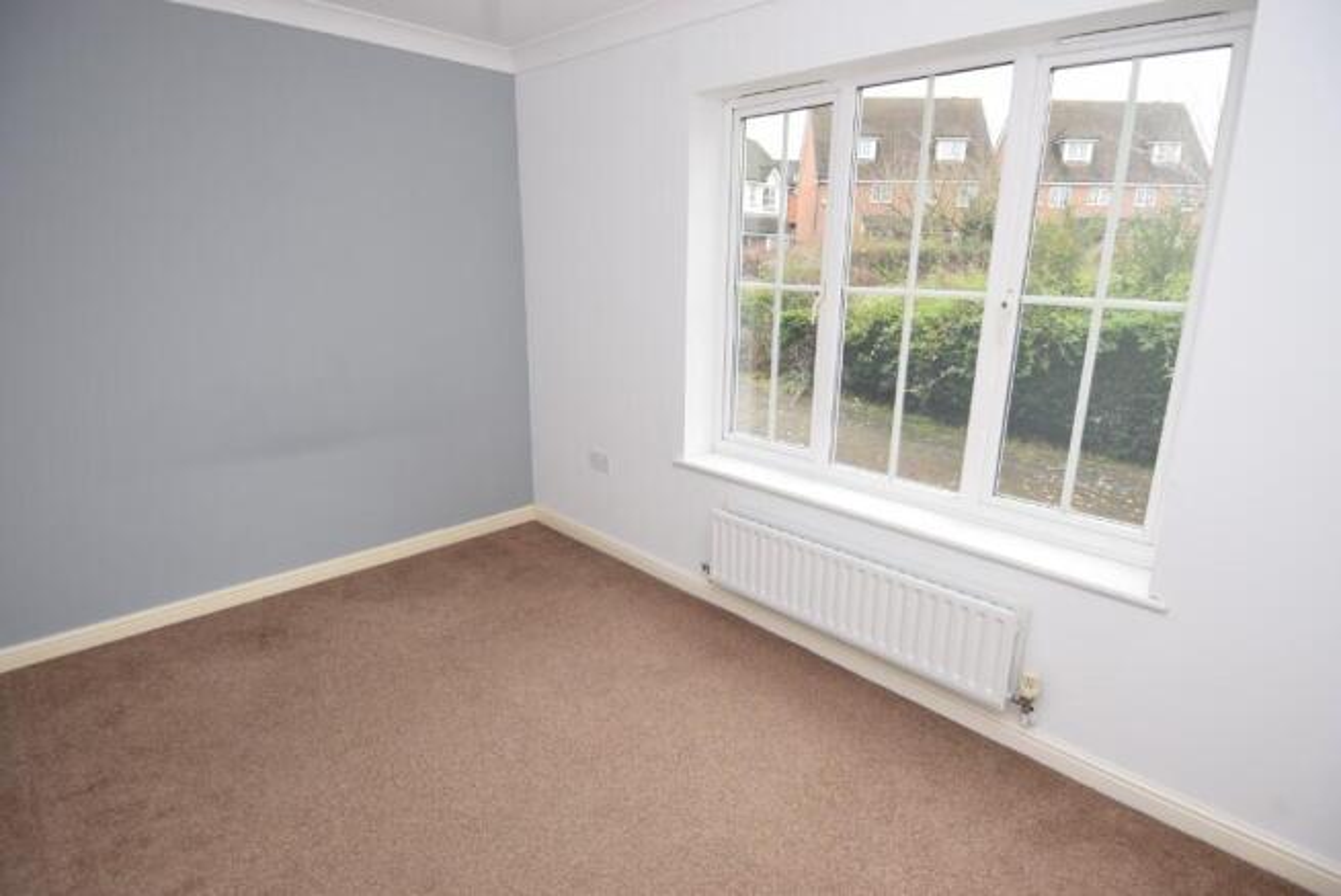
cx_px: 670
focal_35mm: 18
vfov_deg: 67.5
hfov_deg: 90.0
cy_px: 448
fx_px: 671
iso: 400
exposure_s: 1/60
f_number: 4
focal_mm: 12
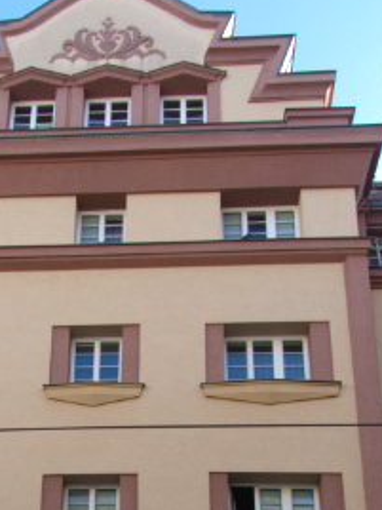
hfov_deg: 23.5
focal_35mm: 62
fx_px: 912
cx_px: 106
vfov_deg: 30.6
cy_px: 391
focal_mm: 4.5
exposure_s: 1/320
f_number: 4
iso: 100
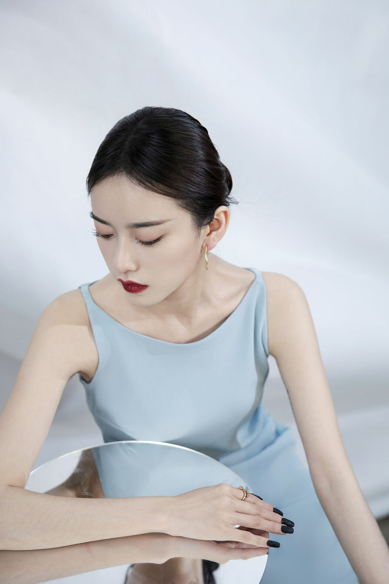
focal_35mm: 66
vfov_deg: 30.5
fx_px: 1070
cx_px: 194
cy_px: 292
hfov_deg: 20.6
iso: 1250
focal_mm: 67
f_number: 3.2
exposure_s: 1/100
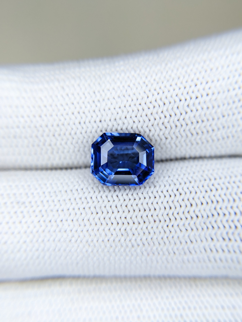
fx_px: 252
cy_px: 161
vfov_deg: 65.3
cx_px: 121
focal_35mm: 27
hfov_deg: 51.4
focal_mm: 4.38
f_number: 1.73
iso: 55
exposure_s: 1/244
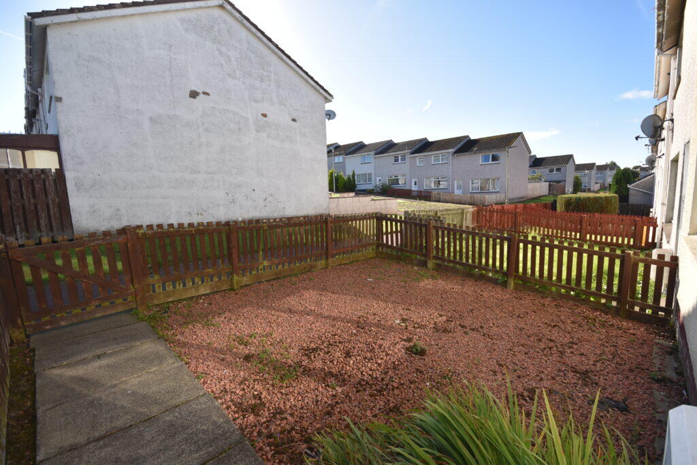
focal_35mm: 15
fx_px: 290
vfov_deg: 77.3
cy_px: 232
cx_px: 348
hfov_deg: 100.4
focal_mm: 10
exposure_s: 1/160
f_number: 6.3
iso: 100
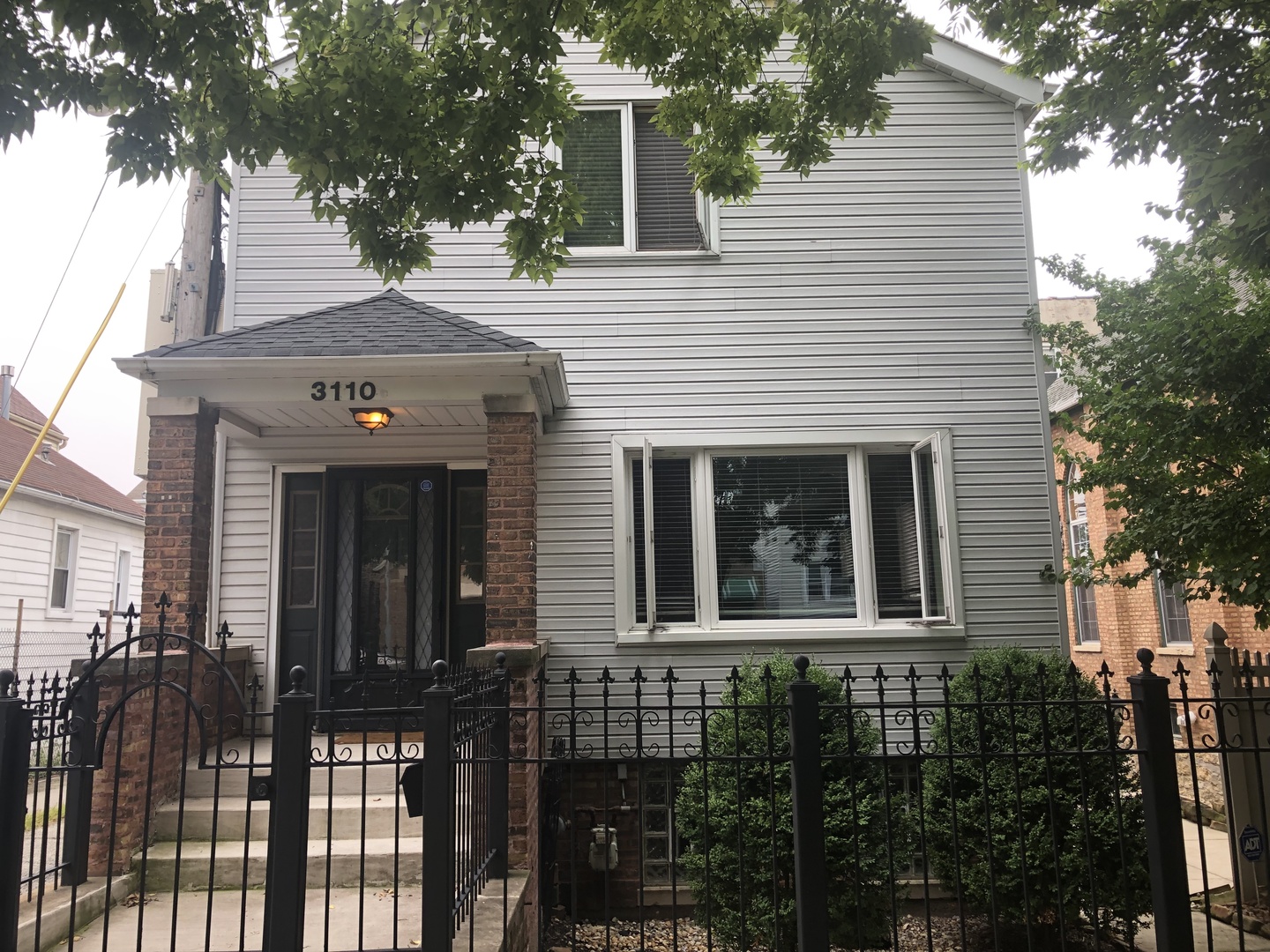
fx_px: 1027
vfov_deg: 49.7
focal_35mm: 28
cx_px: 635
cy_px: 476
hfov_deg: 63.4
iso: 50
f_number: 1.8
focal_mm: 3.99
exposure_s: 1/120
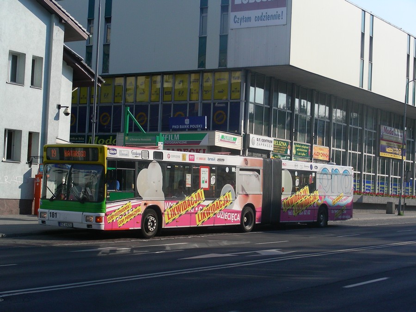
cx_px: 208
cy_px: 156
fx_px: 841
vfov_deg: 21.0
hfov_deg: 27.8
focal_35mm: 70
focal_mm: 11.7
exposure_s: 1/695
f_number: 4
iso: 50
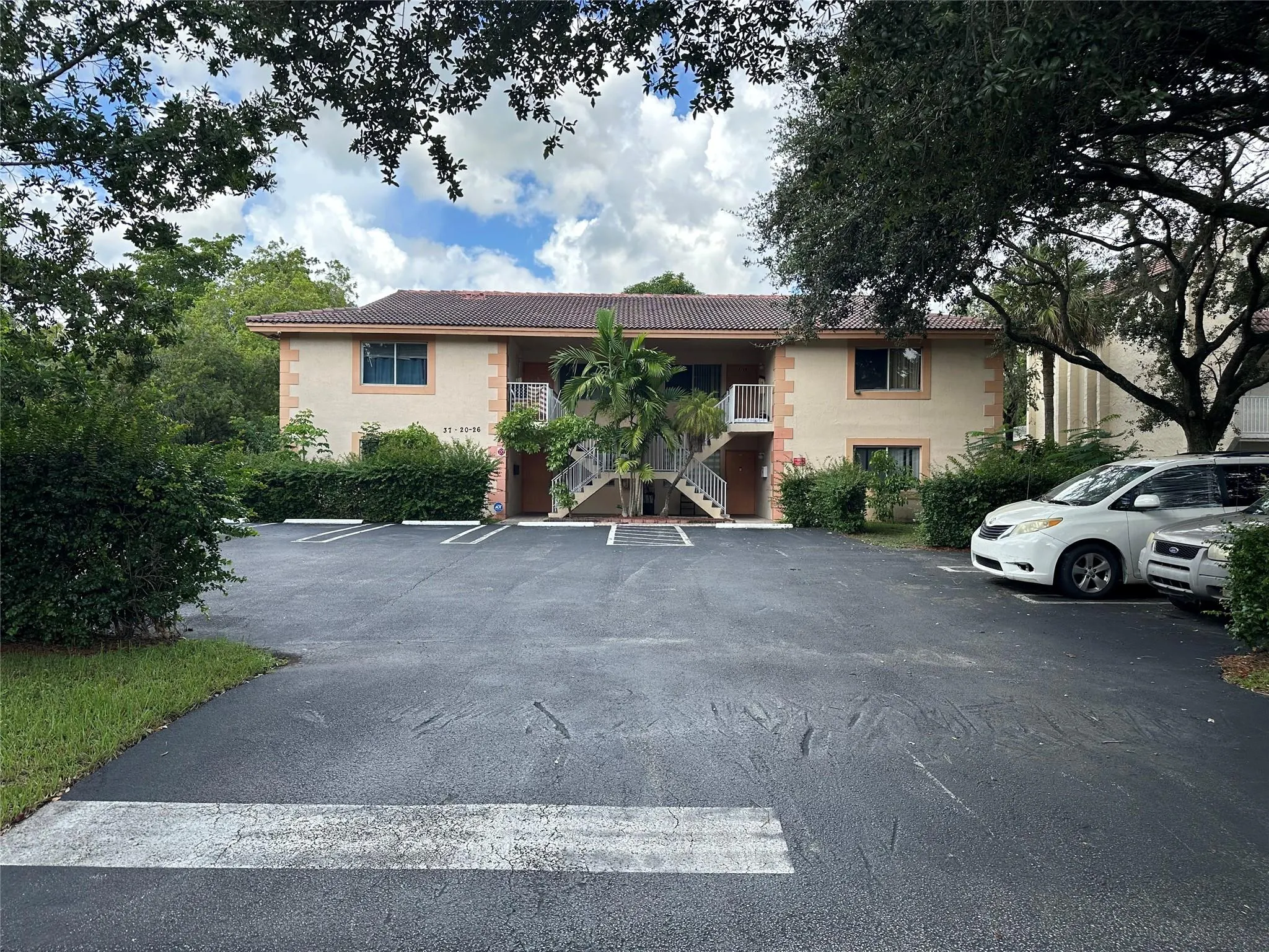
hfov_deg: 71.6
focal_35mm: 24
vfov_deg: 56.8
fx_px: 880
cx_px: 634
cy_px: 476
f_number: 1.78
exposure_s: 1/1304
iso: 80
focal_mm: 6.86
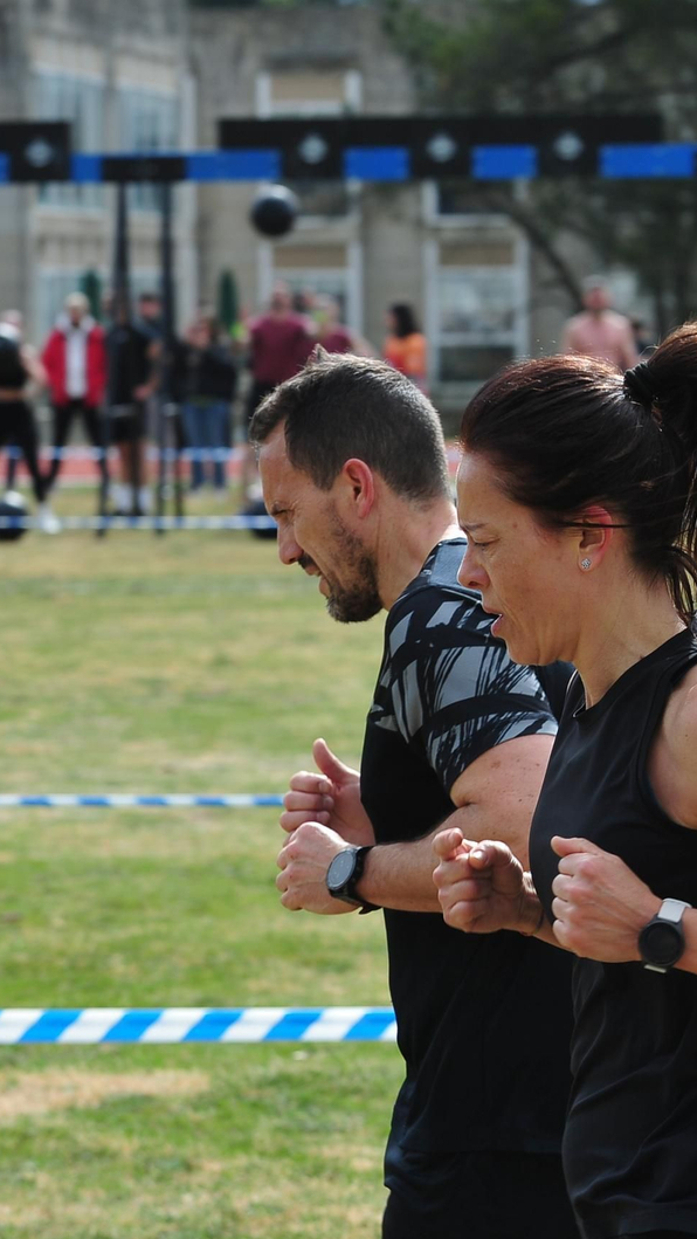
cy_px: 622
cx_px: 630
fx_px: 5091
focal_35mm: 155
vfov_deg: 13.9
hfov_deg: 7.8
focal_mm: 98
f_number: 7.1
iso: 320
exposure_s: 1/640
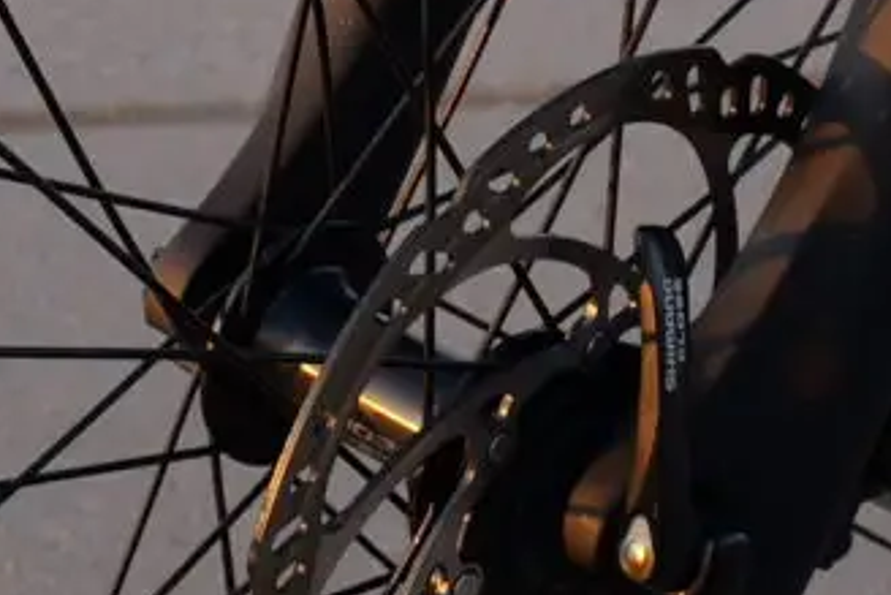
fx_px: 3863
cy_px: -91
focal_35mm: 156
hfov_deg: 13.2
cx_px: 446
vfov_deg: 8.7
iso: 800
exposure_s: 1/250
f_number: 7.1
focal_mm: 20
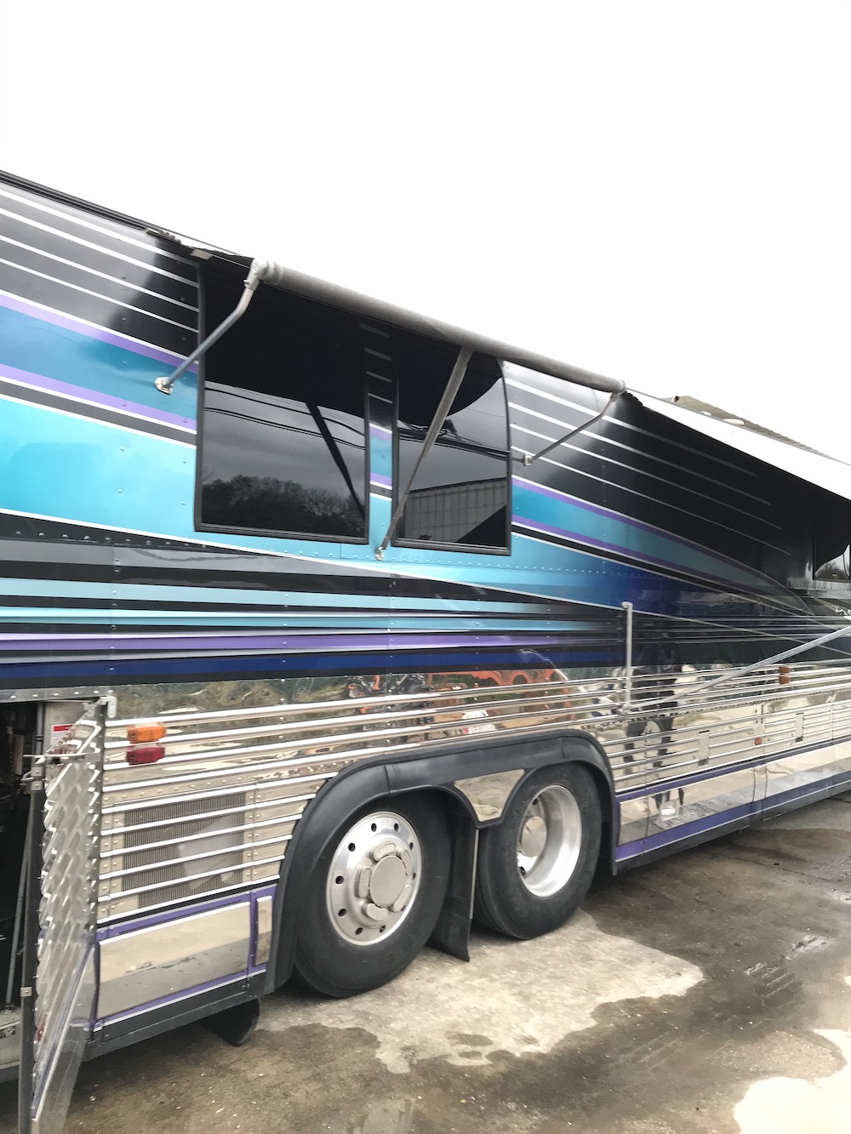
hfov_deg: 49.8
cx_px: 426
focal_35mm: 28
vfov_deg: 63.4
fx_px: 918
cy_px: 567
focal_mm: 3.99
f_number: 1.8
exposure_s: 1/120
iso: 40
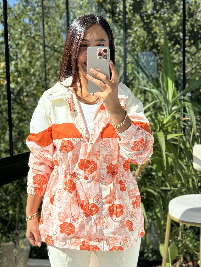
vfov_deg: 39.7
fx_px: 372
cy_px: 134
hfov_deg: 30.3
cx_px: 100
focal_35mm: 48
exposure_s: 1/900
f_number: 1.78
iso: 64
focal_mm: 6.76
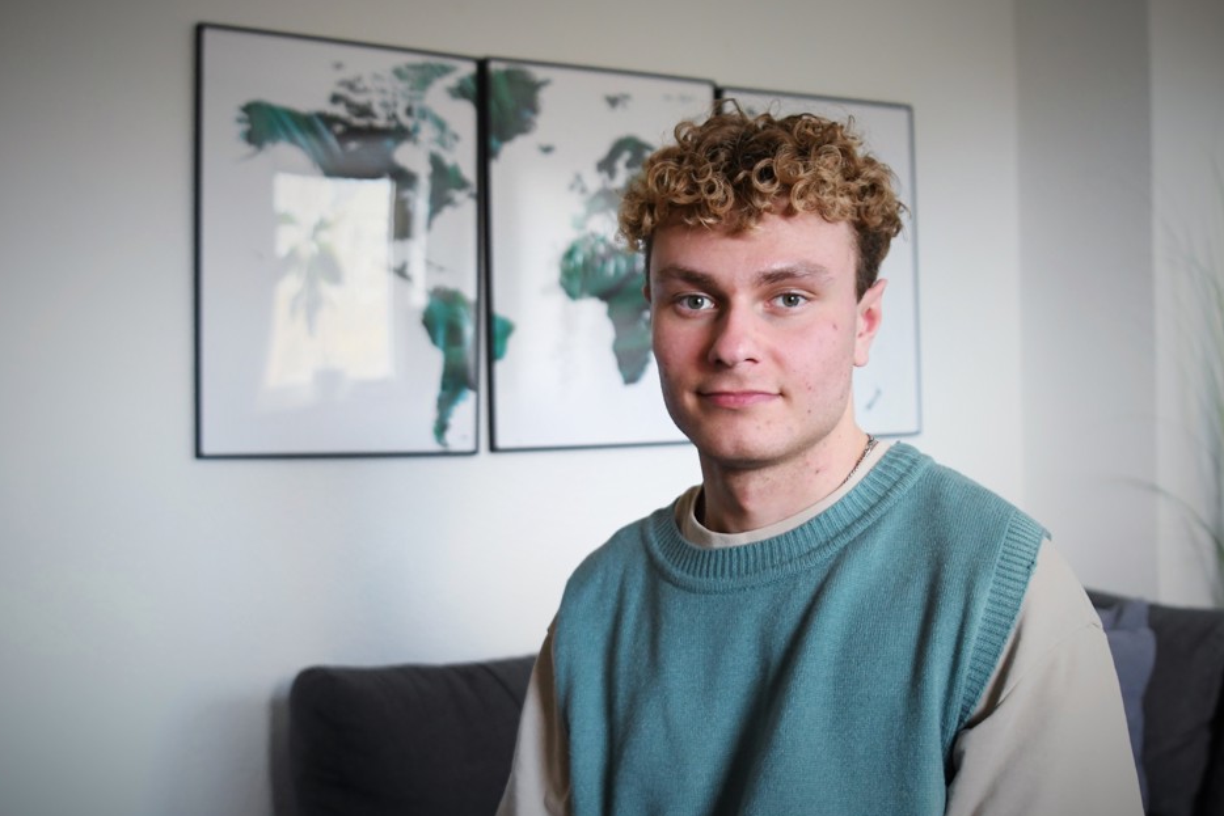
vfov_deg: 36.0
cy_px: 414
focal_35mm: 37
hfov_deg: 51.9
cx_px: 596
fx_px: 1258
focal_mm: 24
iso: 2000
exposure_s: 1/250
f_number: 2.8
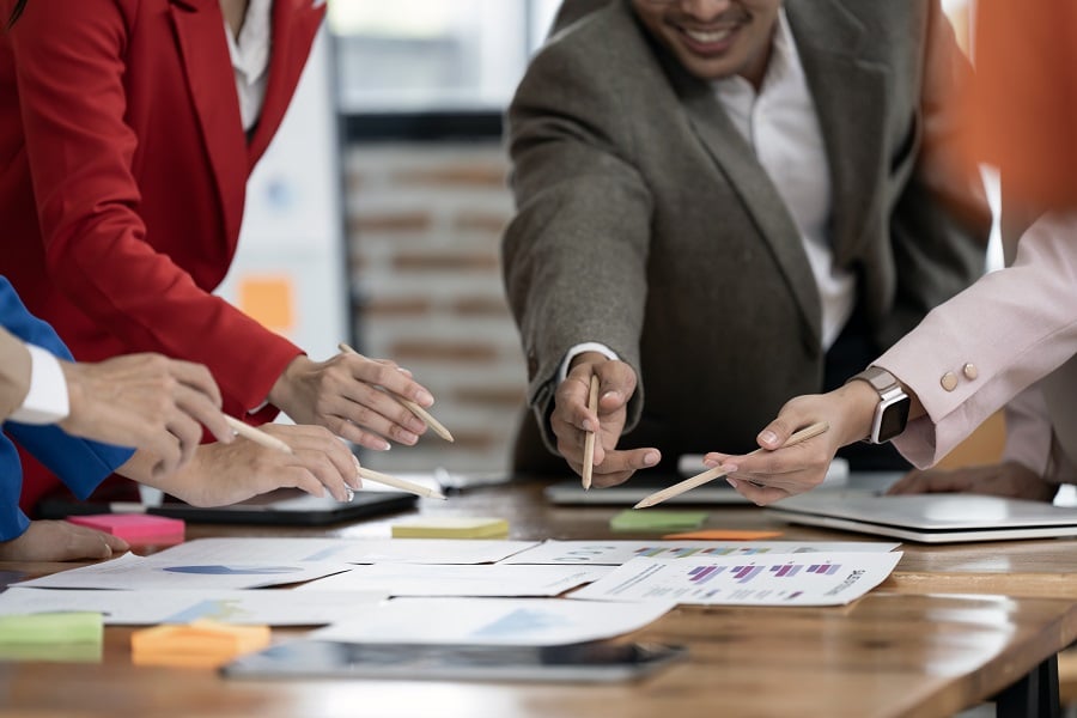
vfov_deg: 7.5
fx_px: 5444
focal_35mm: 182
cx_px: 538
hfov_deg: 11.3
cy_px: 359
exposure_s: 1/160
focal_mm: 182
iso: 250
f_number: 2.8
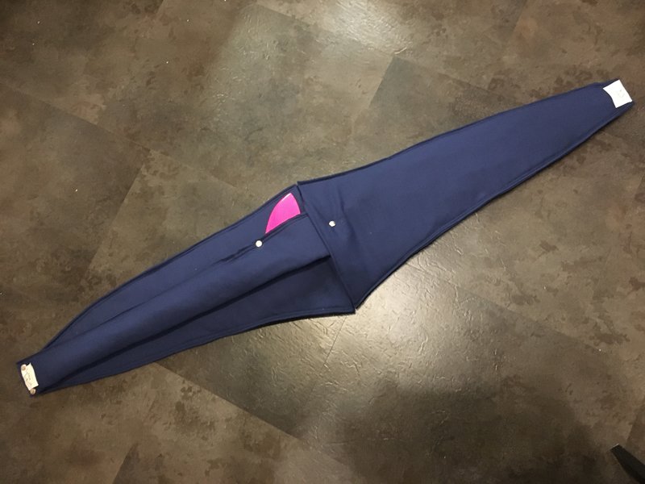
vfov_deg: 48.2
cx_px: 322
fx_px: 540
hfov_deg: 61.7
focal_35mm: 29
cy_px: 242
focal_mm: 4.15
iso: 500
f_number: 2.2
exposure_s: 1/17
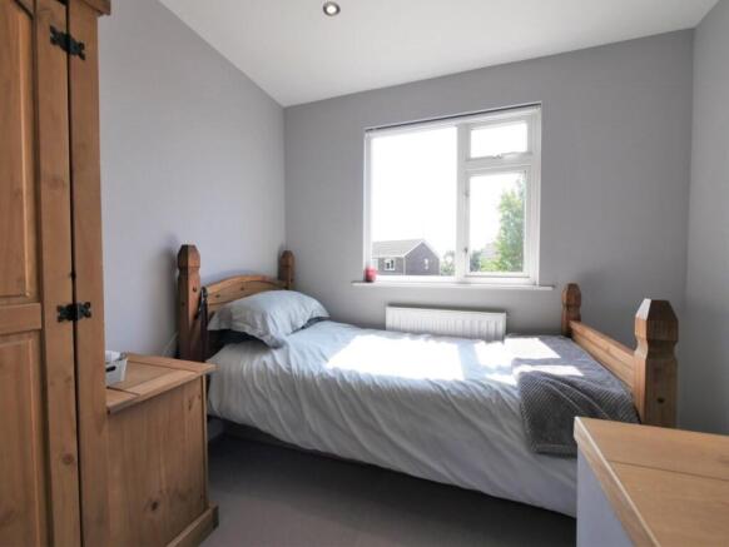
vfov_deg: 85.7
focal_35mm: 14
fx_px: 295
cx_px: 364
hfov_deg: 102.0
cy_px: 274
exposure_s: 1/200
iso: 200
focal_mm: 7
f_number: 5
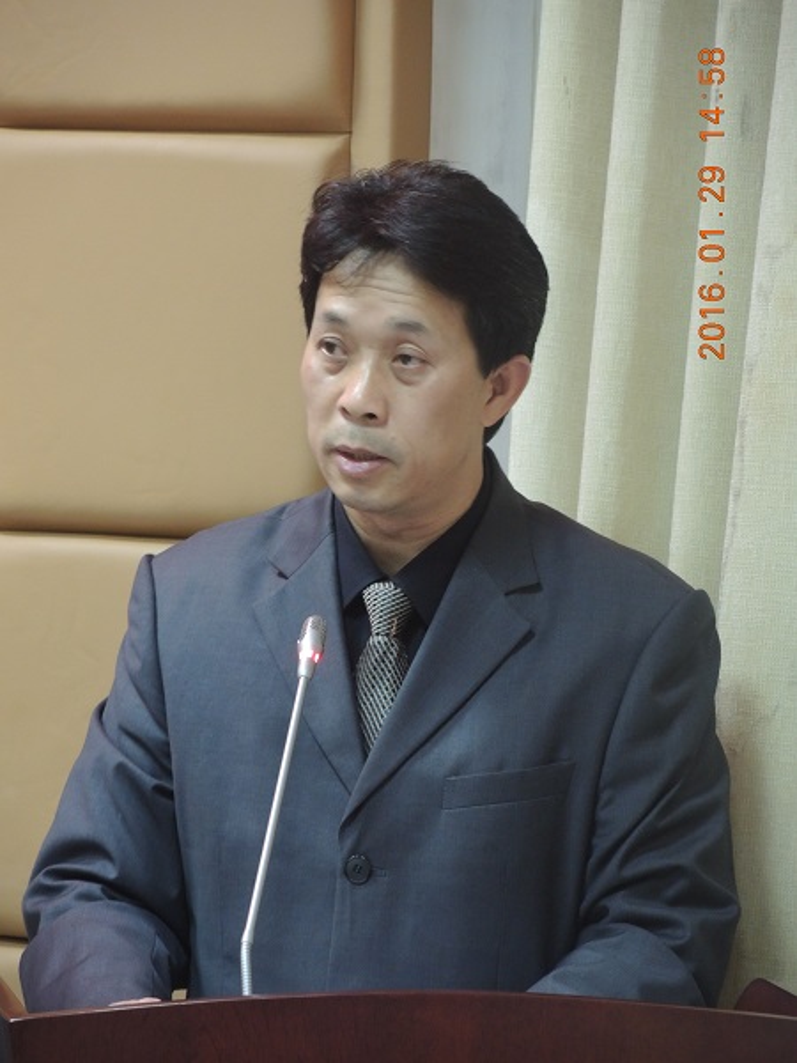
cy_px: 532
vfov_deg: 9.9
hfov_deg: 7.4
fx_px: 6140
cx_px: 398
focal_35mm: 200
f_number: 4
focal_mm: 42.8
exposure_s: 1/10
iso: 800
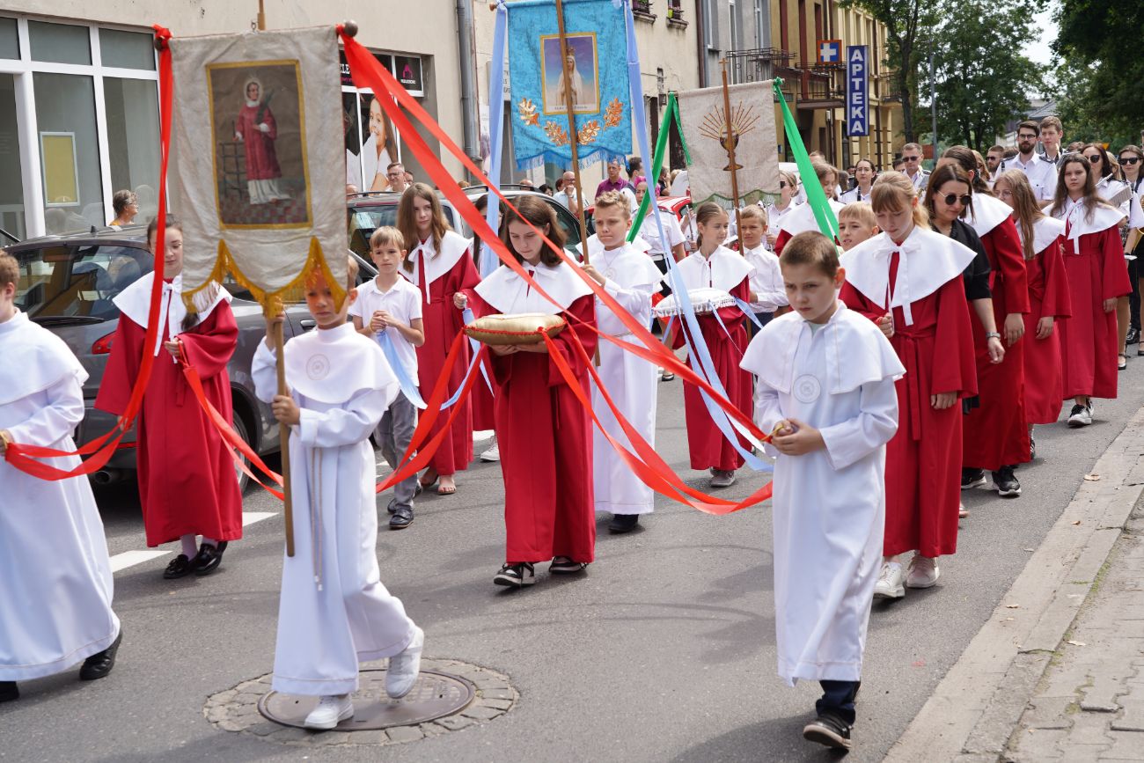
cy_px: 382
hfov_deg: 37.5
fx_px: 1684
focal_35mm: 53
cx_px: 572
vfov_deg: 25.5
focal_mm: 53
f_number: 7.1
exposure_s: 1/125
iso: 100
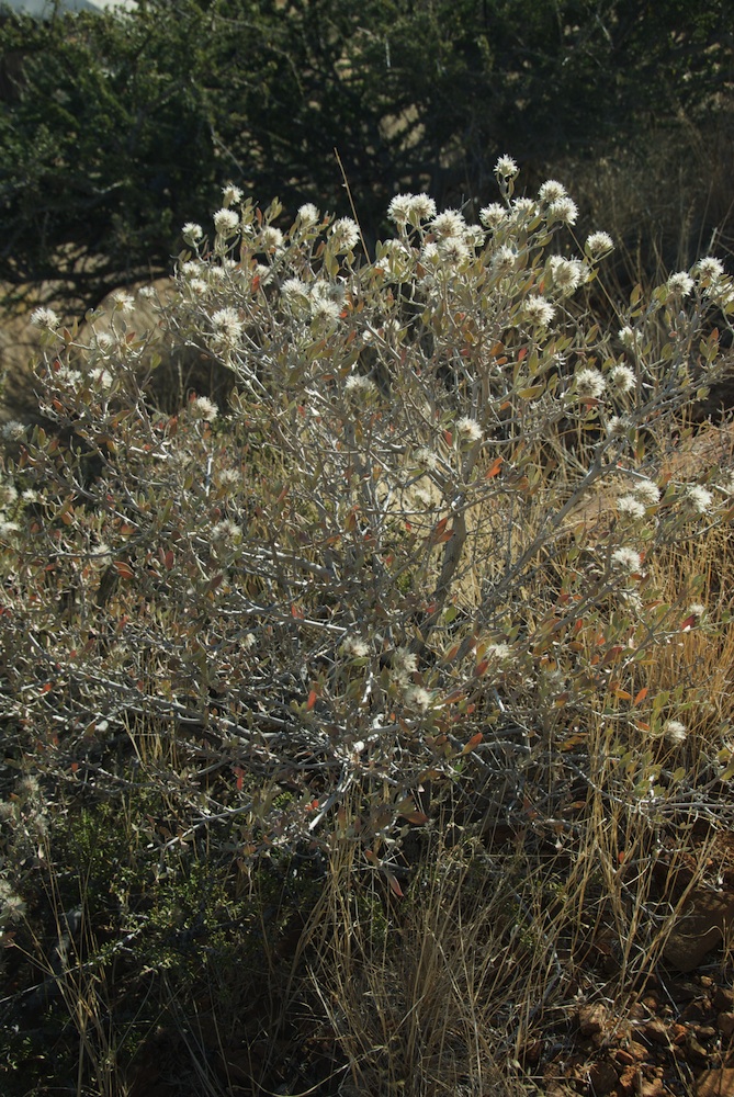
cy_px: 548
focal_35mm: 42
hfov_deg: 32.0
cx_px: 367
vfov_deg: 46.4
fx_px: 1281
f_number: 9
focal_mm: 28
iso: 200
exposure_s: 1/100
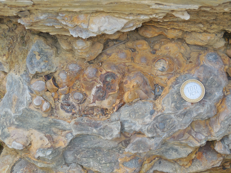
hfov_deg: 29.4
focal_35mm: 66
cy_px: 86
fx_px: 440
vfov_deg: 22.3
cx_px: 116
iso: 125
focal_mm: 10.9
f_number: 4.2
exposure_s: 1/60
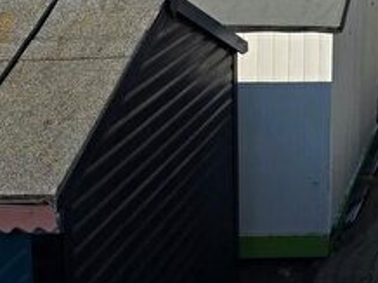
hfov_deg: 22.2
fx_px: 807
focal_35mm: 74
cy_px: -148
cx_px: 551
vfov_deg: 17.7
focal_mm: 6.3
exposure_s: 1/1041
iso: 12
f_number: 1.7
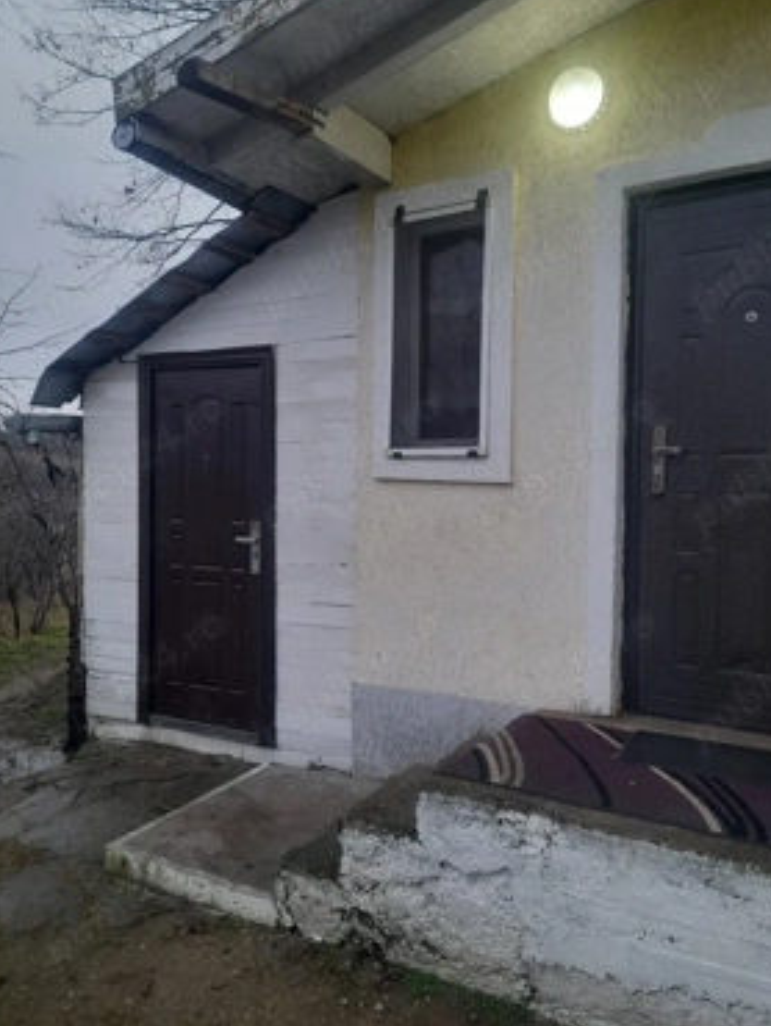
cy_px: 496
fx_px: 801
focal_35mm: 27
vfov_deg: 65.3
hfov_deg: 51.4
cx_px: 405
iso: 80
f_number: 2
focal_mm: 4.6
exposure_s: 1/50
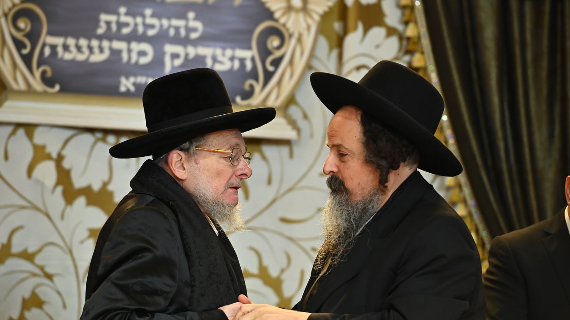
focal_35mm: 223
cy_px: 177
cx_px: 276
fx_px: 3370
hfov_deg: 9.7
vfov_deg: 5.4
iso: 2500
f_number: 5
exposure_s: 1/200
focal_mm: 200
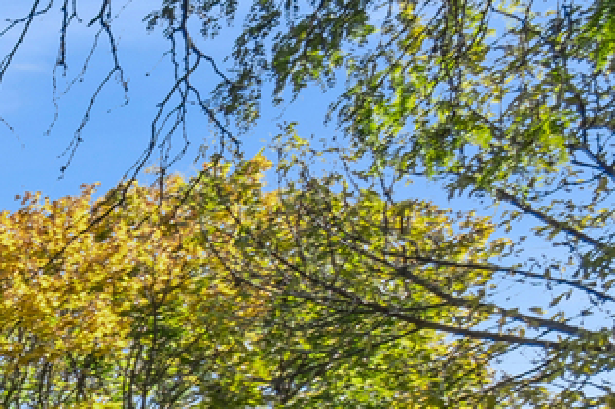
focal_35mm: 77
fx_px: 1314
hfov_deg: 14.2
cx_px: -938
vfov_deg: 14.1
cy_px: 876
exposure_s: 1/125
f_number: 8
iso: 400
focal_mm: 10
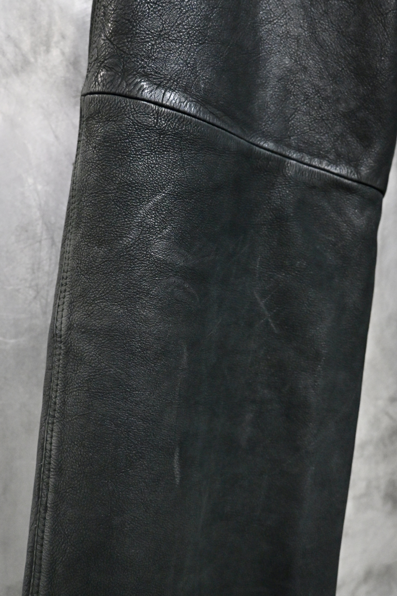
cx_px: 198
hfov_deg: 53.1
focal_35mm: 24
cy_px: 298
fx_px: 397
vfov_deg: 73.7
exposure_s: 1/40
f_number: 4
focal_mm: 16
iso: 1600
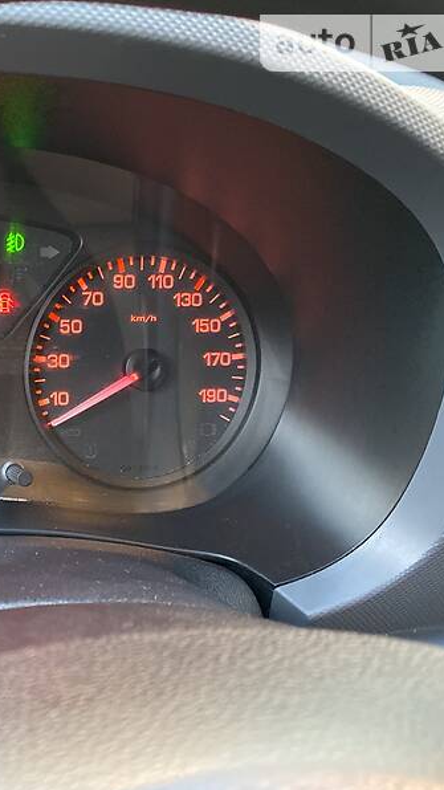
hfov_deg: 28.0
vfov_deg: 52.8
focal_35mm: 38
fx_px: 796
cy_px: 396
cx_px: -60
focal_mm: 4.2
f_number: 1.8
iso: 640
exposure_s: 1/29
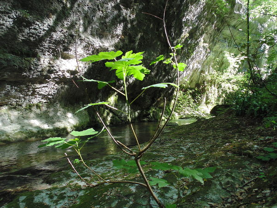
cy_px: 104
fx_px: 176
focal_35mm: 22
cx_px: 138
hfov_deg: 76.4
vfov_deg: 61.1
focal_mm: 4
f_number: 3.1
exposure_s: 1/30
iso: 80
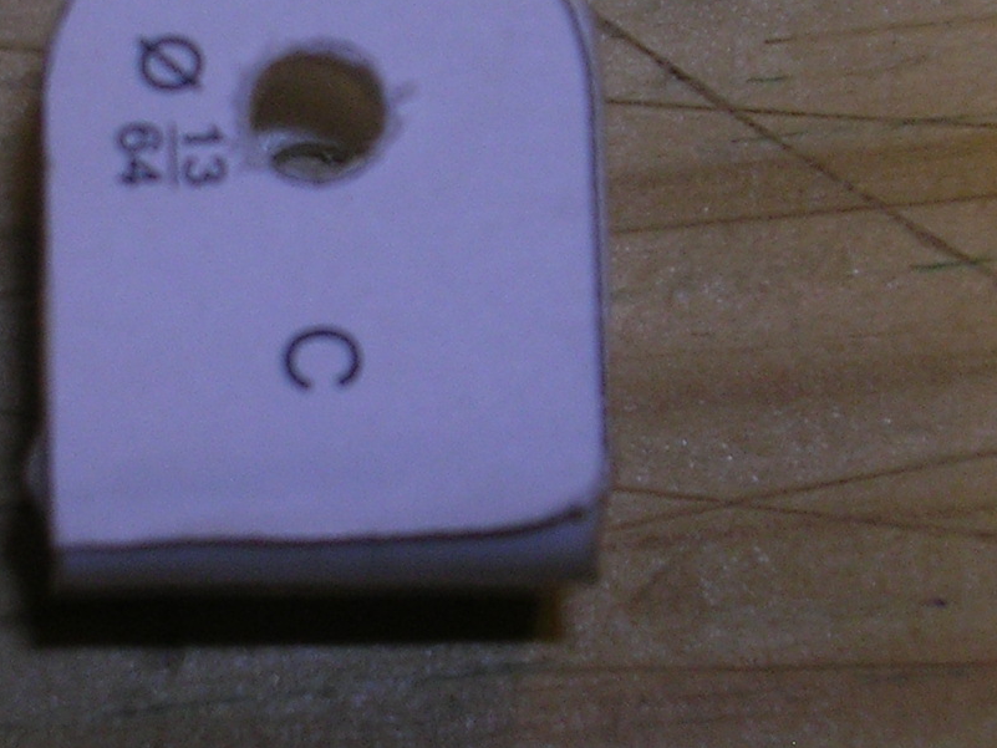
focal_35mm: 161
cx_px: 350
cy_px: 213
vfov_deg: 9.2
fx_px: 4638
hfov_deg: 12.3
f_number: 3.5
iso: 50
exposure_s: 1/60.1
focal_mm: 9.6
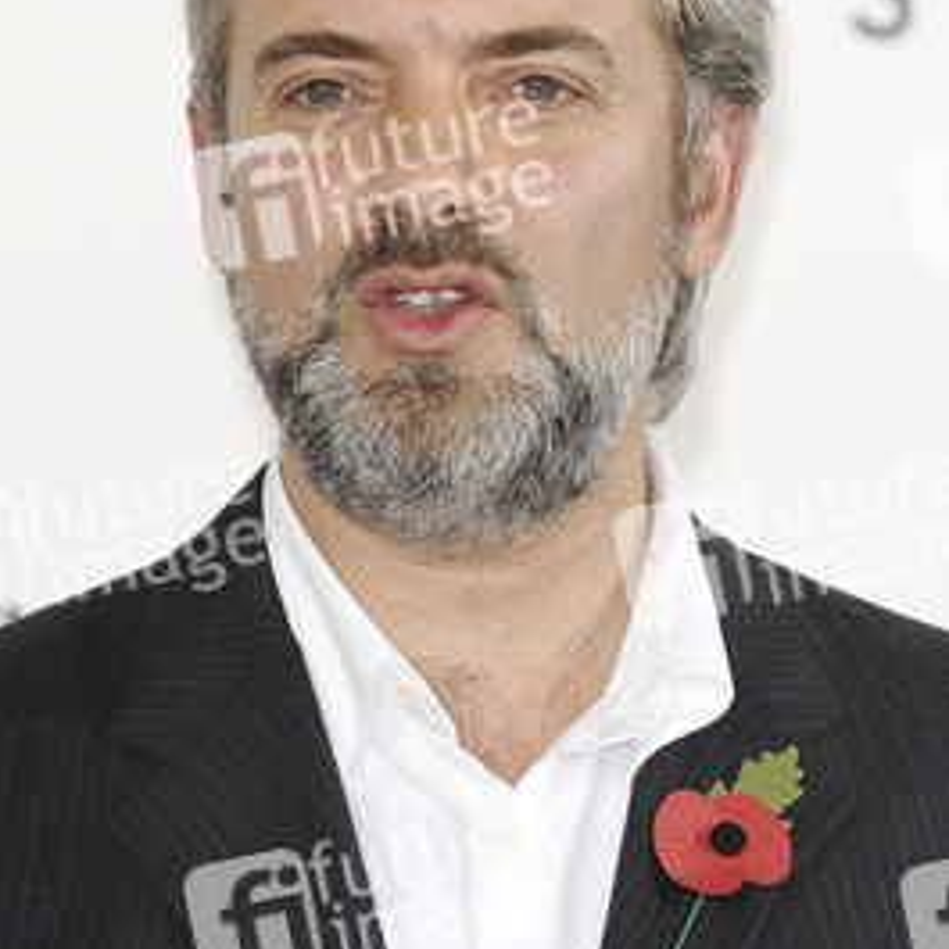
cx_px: 474
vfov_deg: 4.6
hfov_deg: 4.6
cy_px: 365
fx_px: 11941
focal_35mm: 385
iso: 320
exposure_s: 1/250
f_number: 4.5
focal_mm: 200
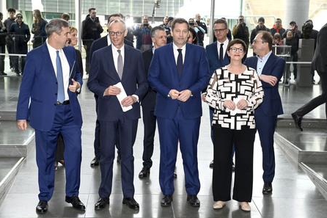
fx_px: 790
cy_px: 109
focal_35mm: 87
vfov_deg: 15.7
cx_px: 164
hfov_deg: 23.4
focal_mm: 86
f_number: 9
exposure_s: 1/250
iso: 2000
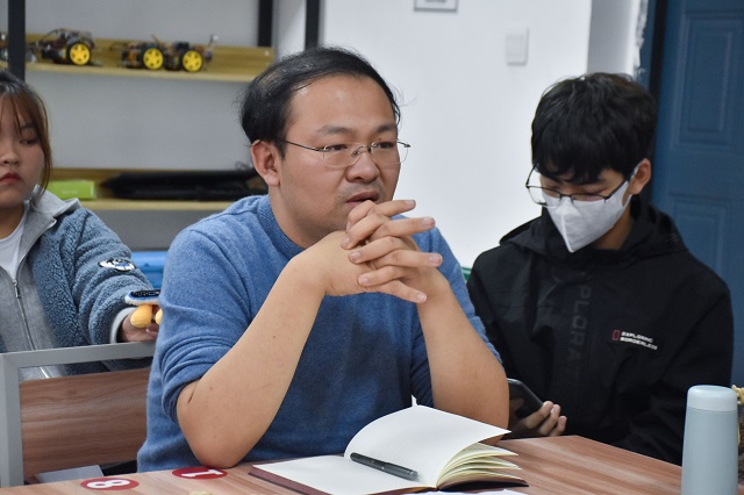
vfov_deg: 14.7
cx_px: 372
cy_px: 248
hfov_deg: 21.9
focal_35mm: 93
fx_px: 1921
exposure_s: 1/50
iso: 1600
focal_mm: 62
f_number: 7.1
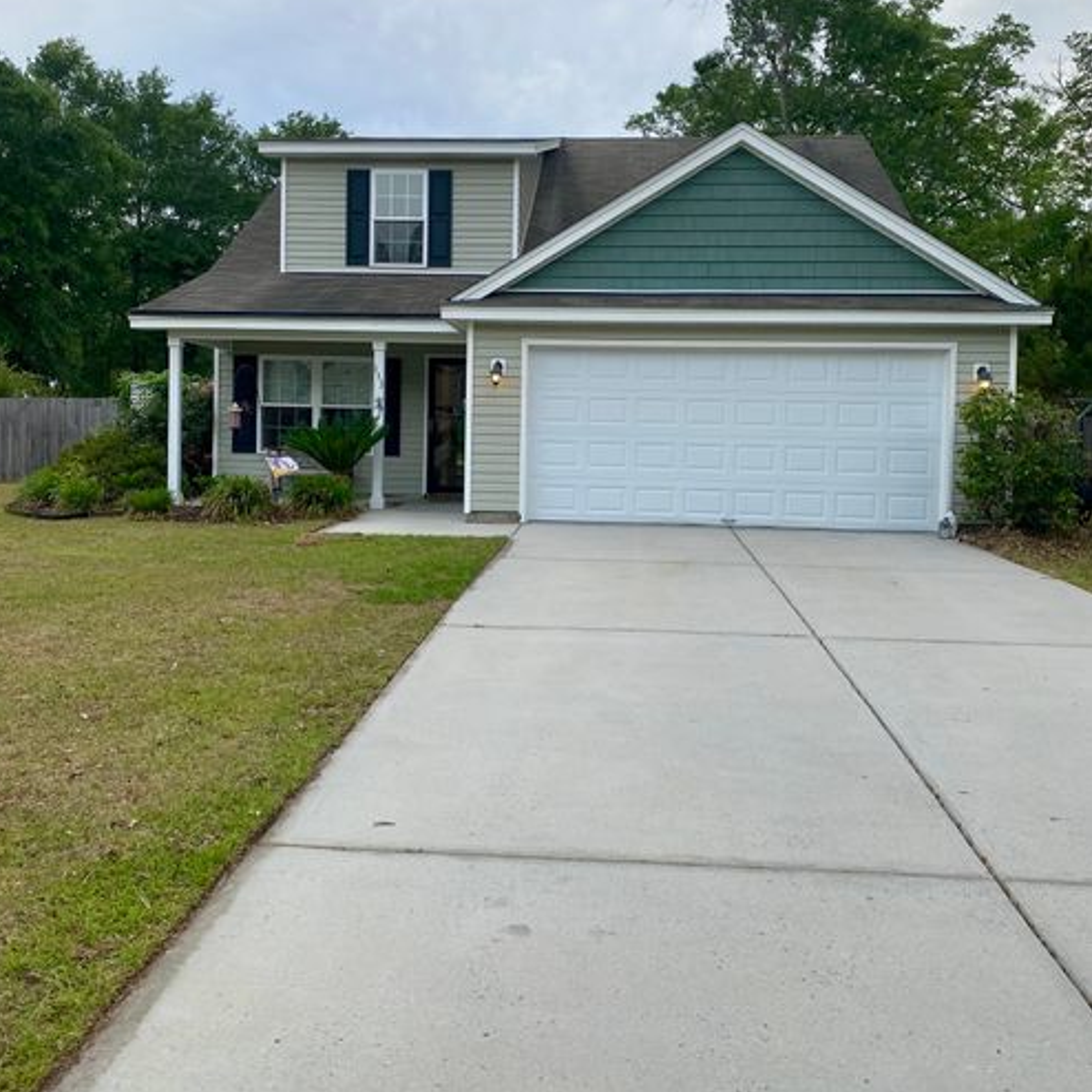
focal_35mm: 31
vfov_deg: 52.4
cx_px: 542
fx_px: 1106
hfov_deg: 52.5
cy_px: 470
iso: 32
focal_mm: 4.25
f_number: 1.8
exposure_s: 1/905
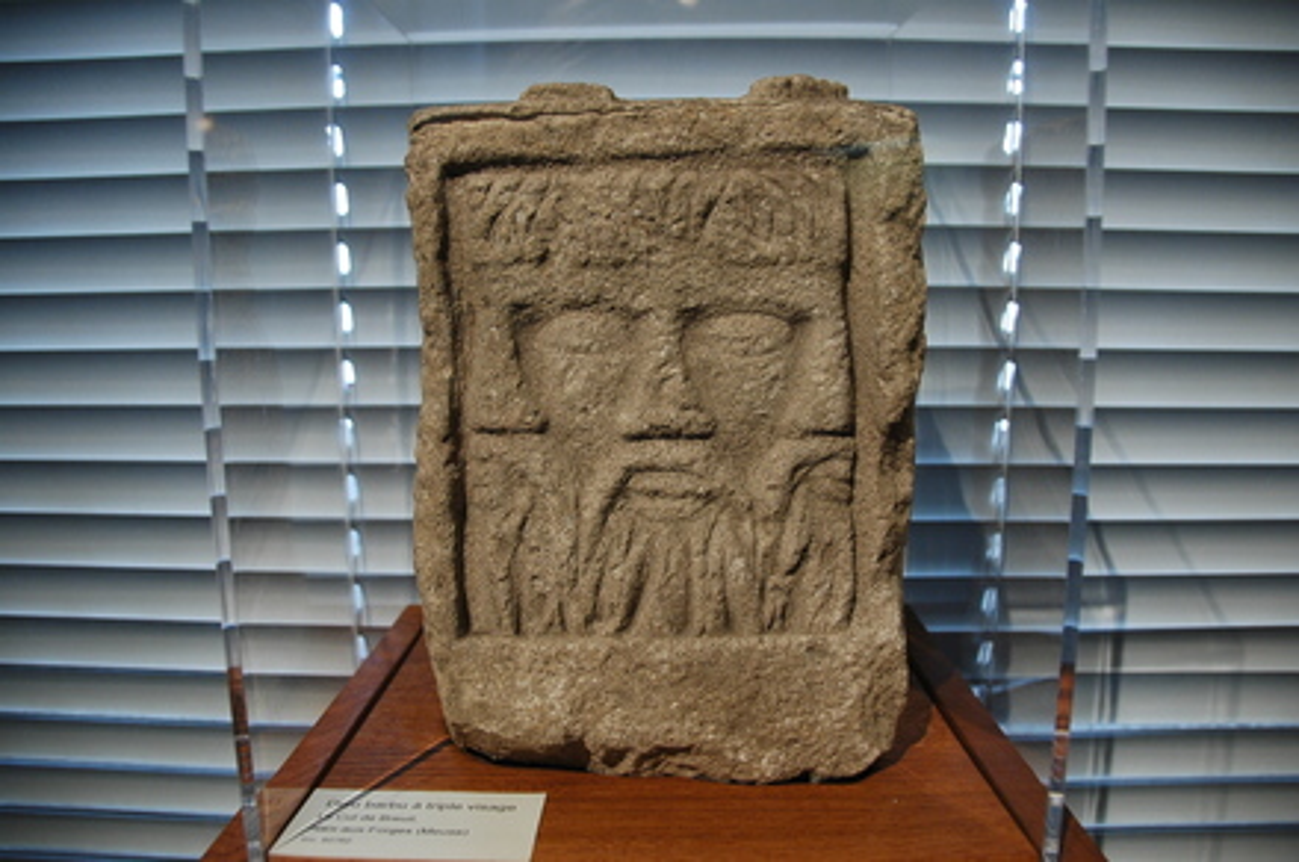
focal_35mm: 27
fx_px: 973
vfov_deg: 47.8
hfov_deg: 67.5
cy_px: 431
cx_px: 650
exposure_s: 1/60
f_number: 4
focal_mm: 18
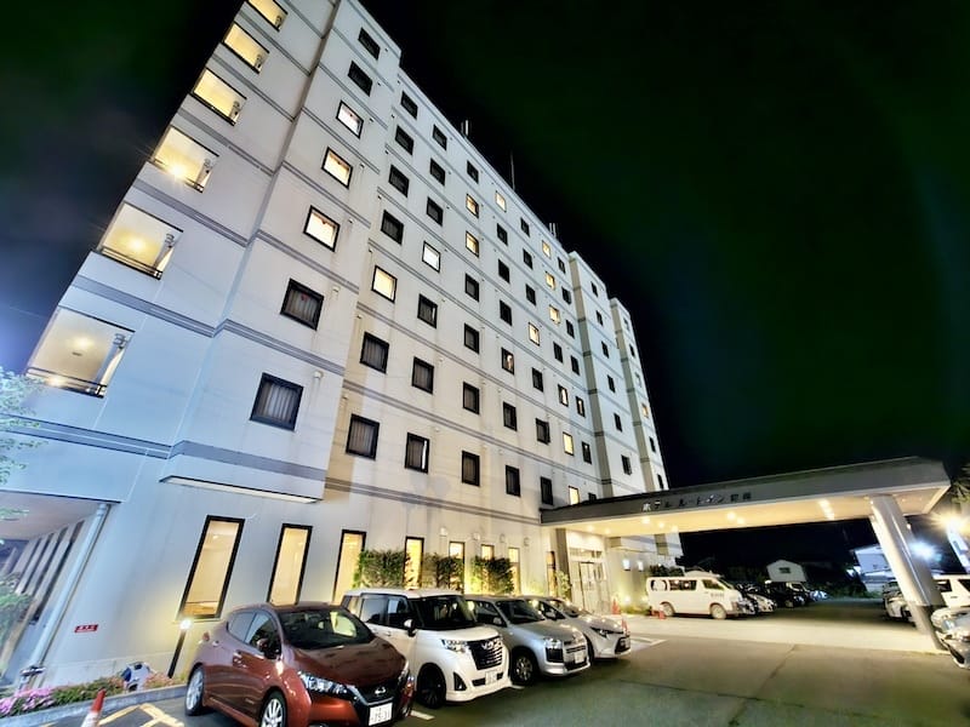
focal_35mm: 13
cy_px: 364
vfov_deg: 89.9
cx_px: 485
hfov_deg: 106.2
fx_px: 364
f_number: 2.2
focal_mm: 2.2
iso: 1000
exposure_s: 1/8
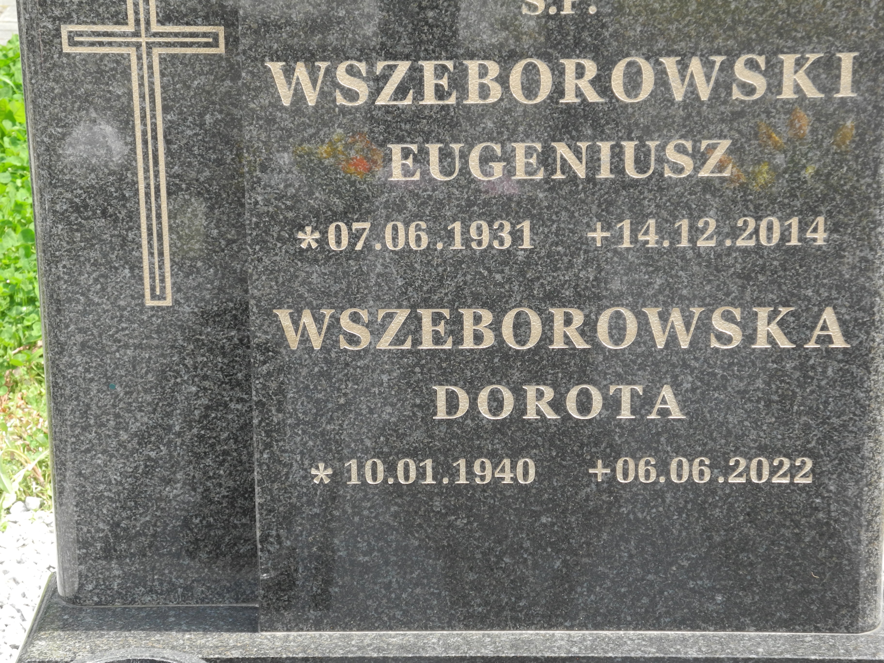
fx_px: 2681
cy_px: 332
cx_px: 442
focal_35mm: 105
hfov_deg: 18.7
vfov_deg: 14.1
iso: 100
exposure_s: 1/160
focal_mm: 22.5
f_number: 4.5
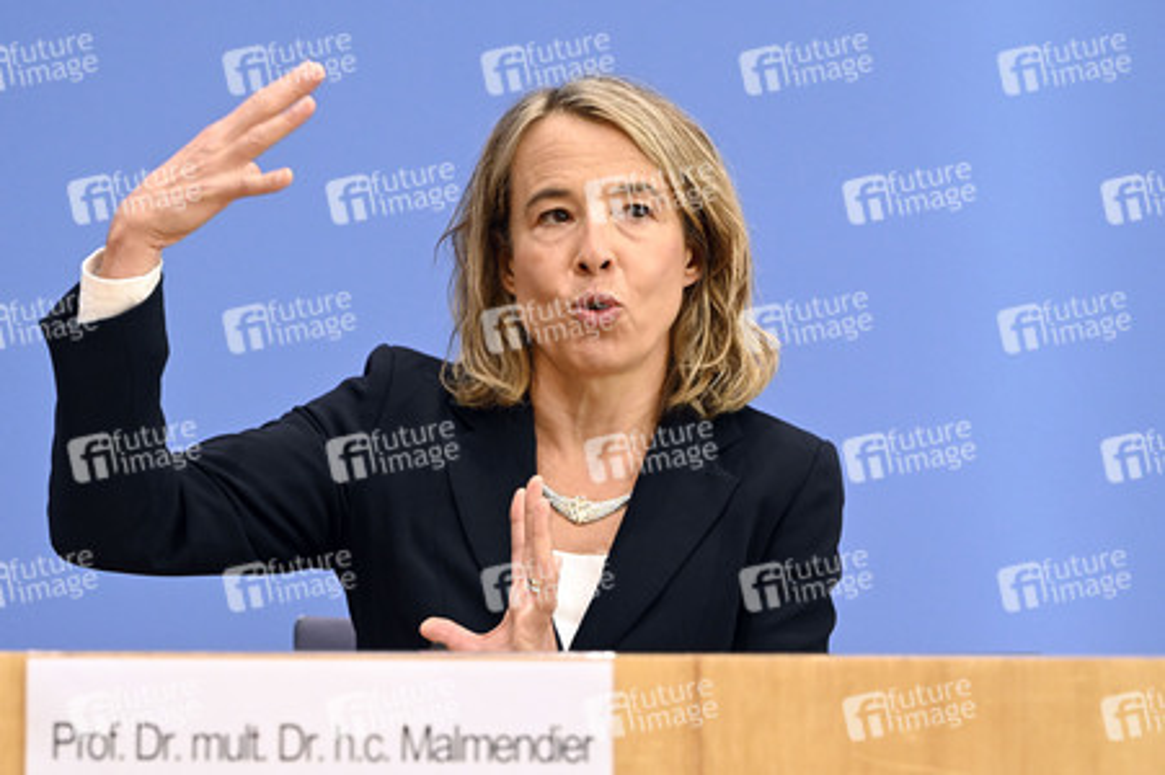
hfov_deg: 23.9
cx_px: 582
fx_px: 2749
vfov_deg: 16.0
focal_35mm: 85
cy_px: 388
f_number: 7.1
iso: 4000
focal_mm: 85
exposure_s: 1/320
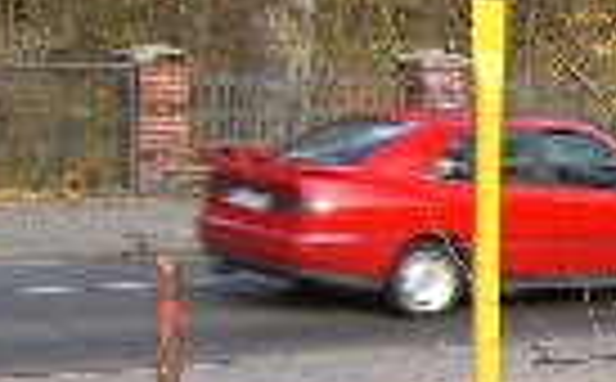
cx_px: 1252
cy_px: 636
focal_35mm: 172
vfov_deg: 7.4
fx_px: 2882
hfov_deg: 11.0
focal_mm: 7.9
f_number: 2.8
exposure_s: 1/160
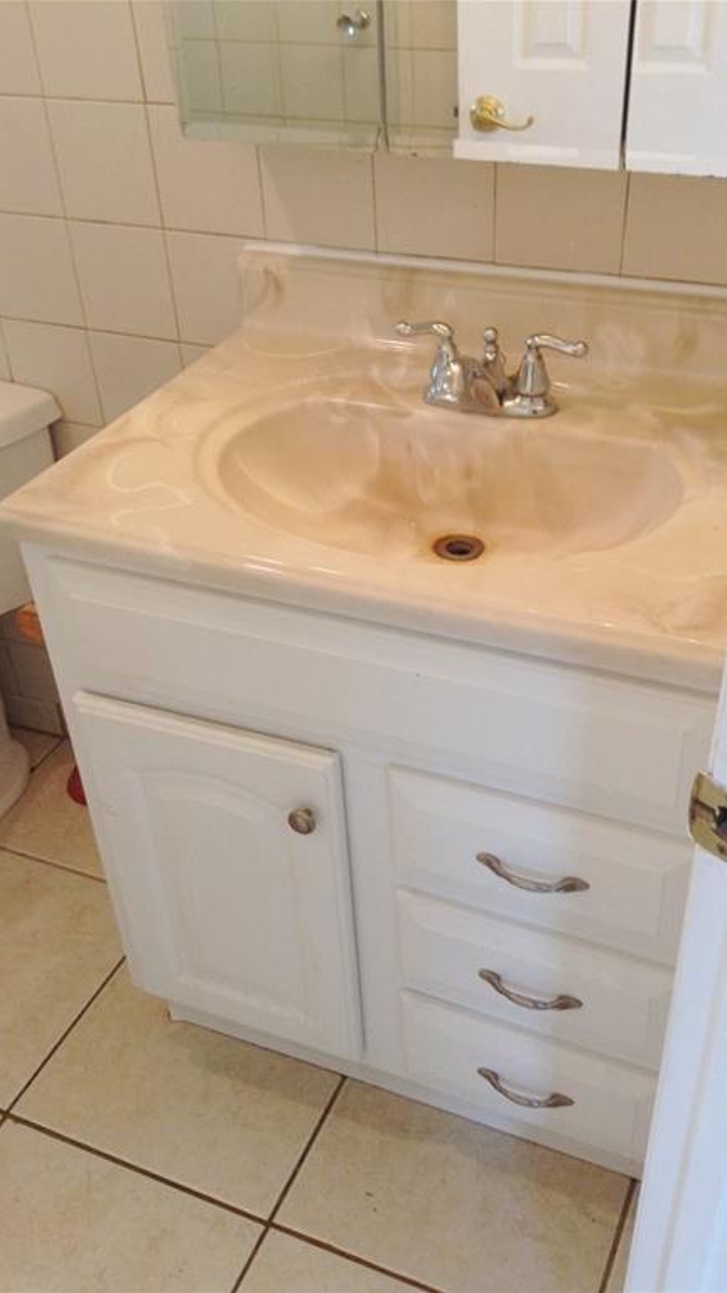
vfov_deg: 55.3
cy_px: 646
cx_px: 401
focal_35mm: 36
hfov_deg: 32.8
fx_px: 1233
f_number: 2.4
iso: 50
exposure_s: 1/24
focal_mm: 3.3
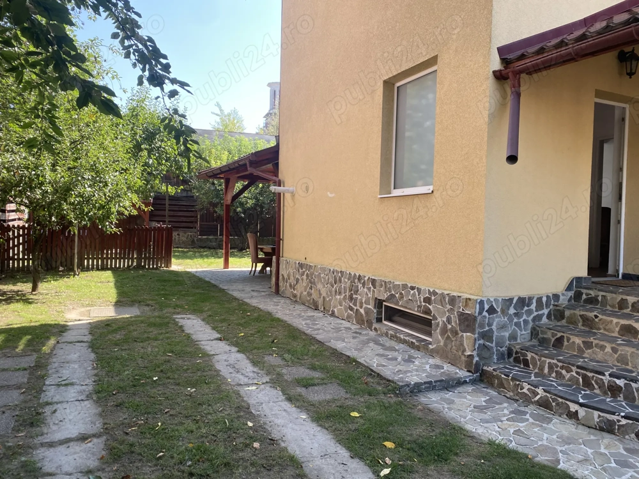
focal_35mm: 26
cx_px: 320
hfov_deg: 67.3
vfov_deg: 53.1
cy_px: 240
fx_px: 480
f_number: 1.8
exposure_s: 1/323
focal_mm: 4.25
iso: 32
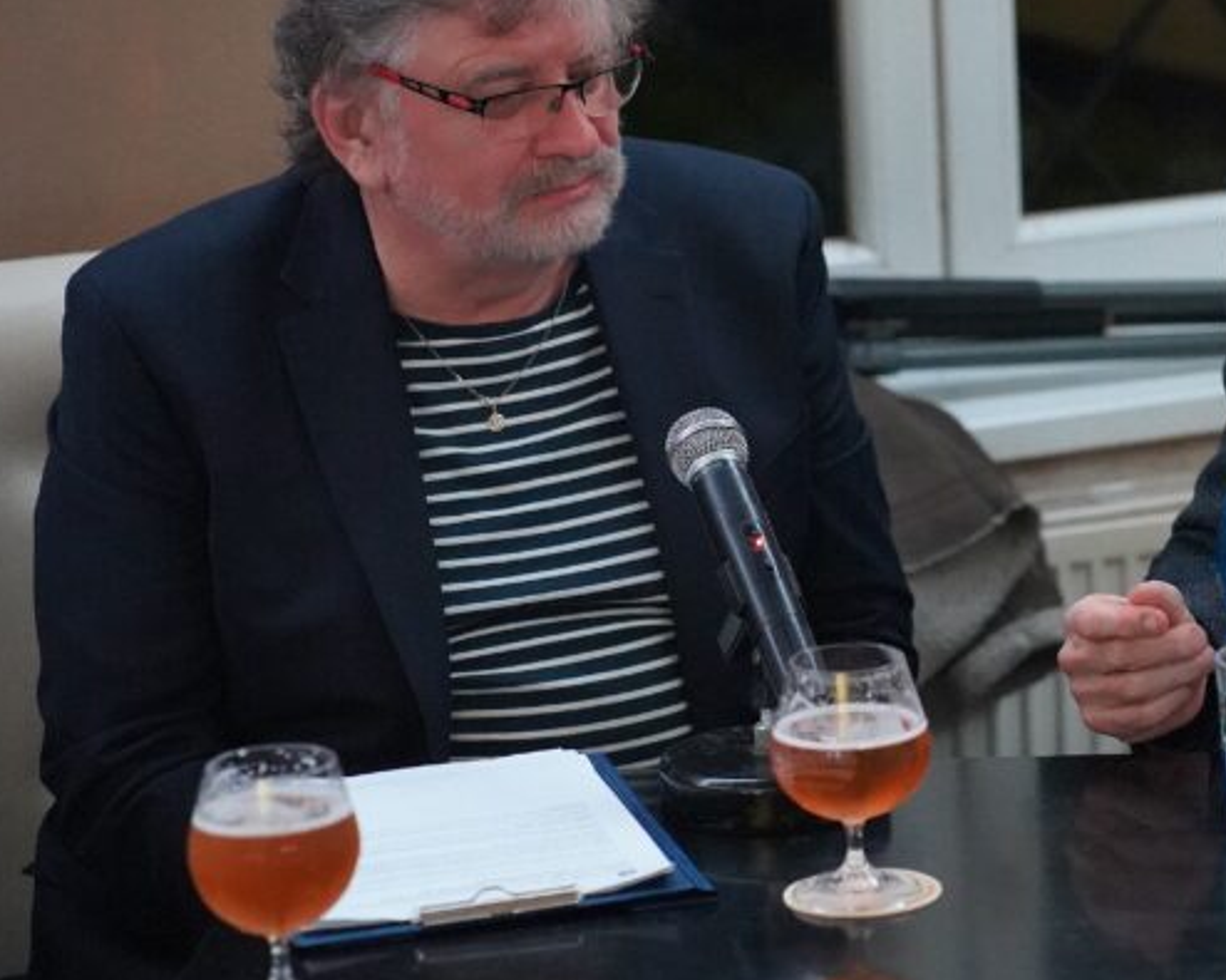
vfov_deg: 10.6
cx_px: 1055
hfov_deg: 13.1
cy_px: 368
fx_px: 5297
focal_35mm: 146
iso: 12800
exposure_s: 1/160
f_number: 3.2
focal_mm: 75
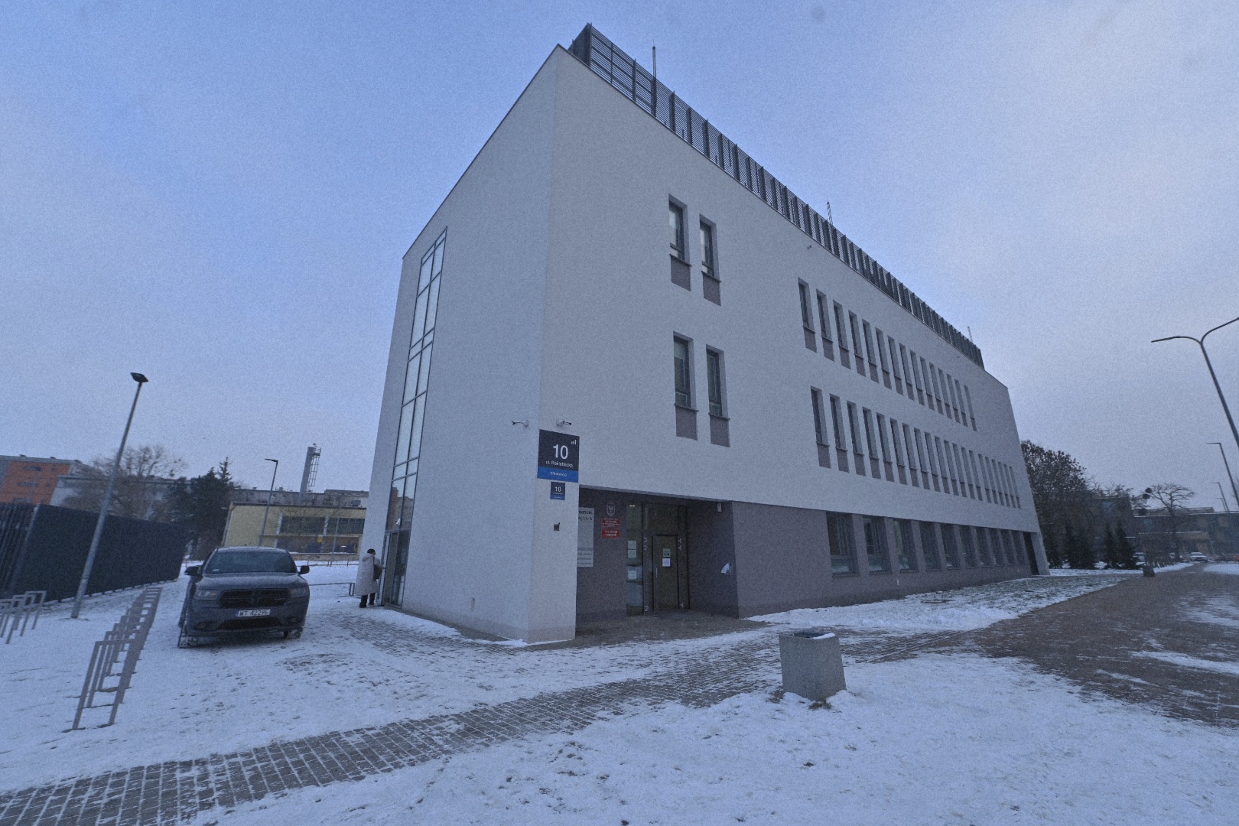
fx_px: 482
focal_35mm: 14
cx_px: 620
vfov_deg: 81.2
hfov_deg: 104.3
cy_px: 413
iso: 100
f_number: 5.6
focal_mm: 14
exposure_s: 1/161
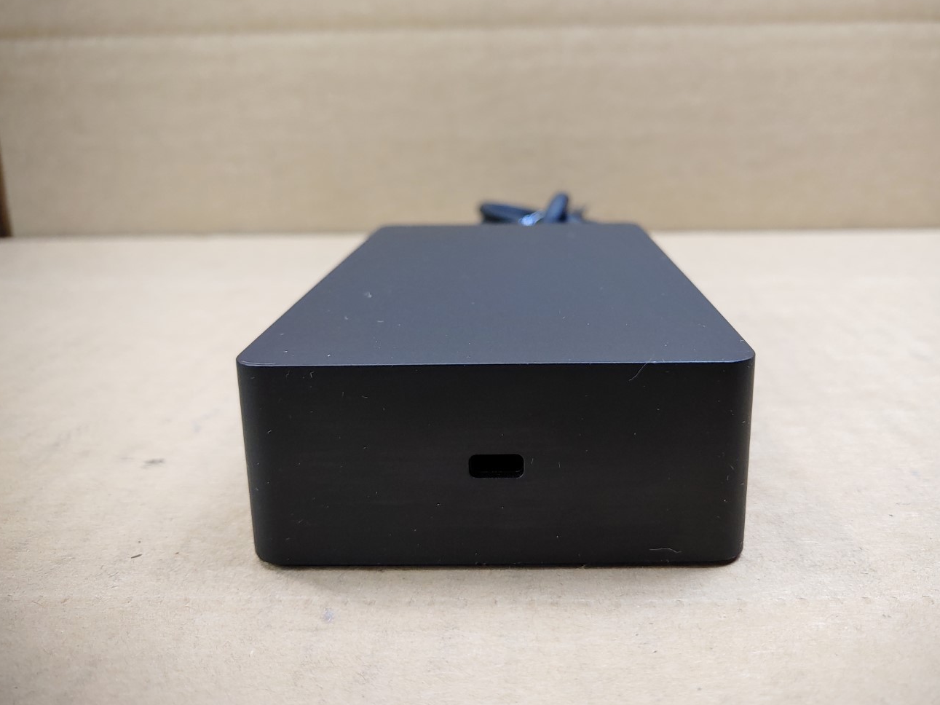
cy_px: 336
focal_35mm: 29
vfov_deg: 48.2
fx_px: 787
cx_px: 516
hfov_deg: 61.5
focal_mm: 4.36
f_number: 1.8
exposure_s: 1/120
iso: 50
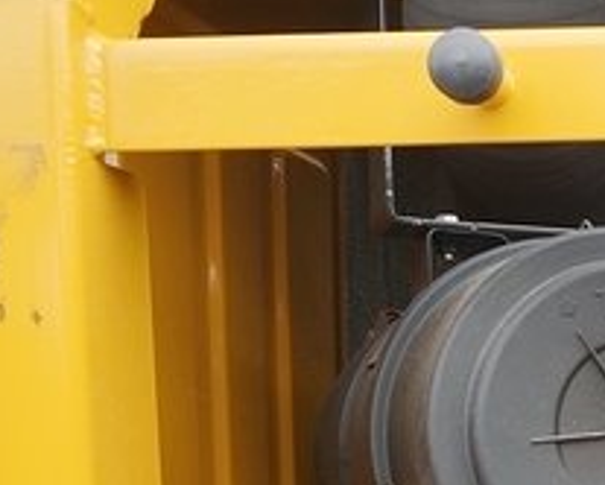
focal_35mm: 87
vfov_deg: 17.0
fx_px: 1559
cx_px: 947
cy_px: 568
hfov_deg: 18.9
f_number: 4
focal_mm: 16
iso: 100
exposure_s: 1/160
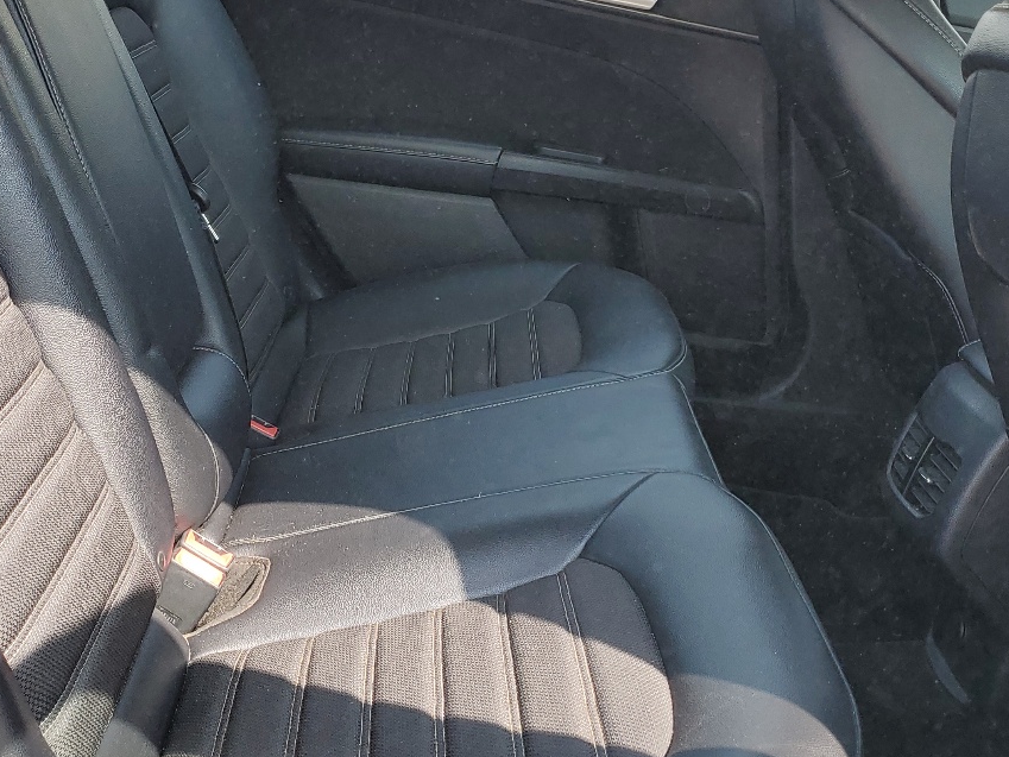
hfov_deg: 38.9
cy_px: 295
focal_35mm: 49
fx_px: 1428
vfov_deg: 29.6
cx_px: 546
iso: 50
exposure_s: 1/385
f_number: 1.5
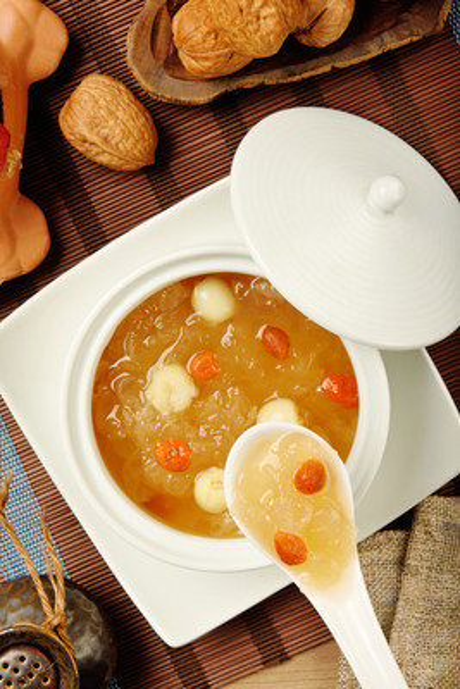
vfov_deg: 30.5
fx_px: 1264
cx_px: 230
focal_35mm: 66
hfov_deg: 20.6
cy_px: 344
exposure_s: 1/125
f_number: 18
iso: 100
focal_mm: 66
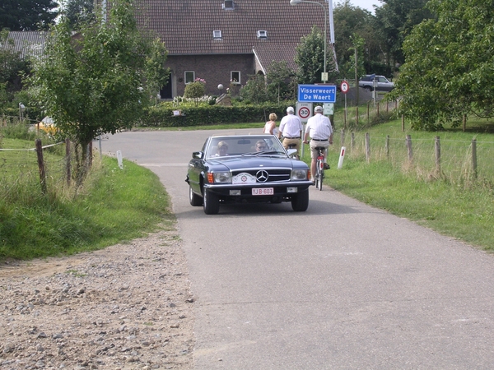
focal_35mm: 91
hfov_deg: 21.5
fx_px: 1299
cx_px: 247
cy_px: 185
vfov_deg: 16.2
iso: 100
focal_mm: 13.7
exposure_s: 1/268
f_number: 4.3
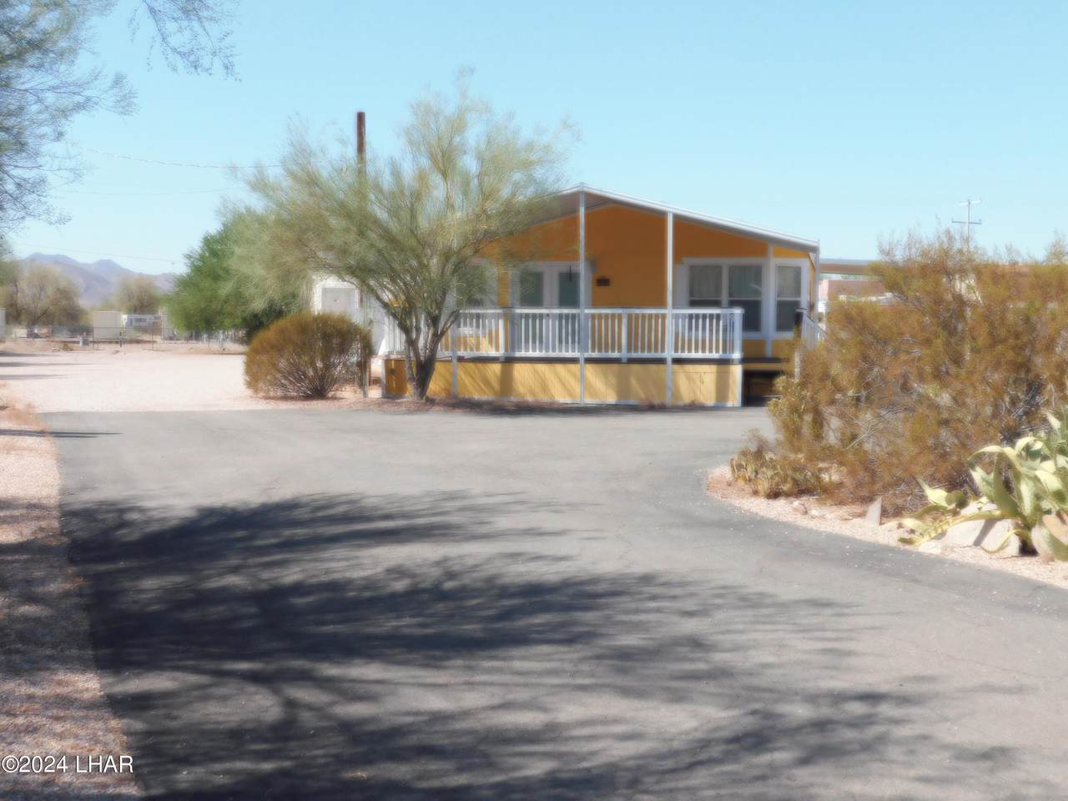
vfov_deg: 36.0
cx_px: 534
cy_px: 400
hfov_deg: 46.8
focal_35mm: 40
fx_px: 1234
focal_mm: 7.1
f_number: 3.6
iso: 125
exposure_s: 1/1250
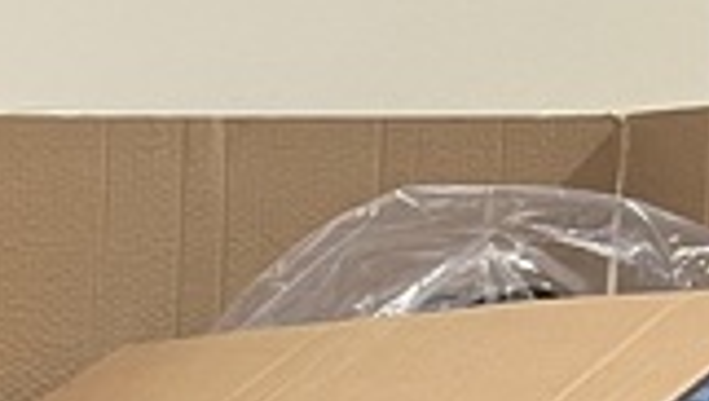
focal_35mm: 180
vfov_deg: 6.4
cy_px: 974
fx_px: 3388
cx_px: -872
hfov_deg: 10.6
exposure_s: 1/95
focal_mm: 5.7
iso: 125
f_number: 1.5
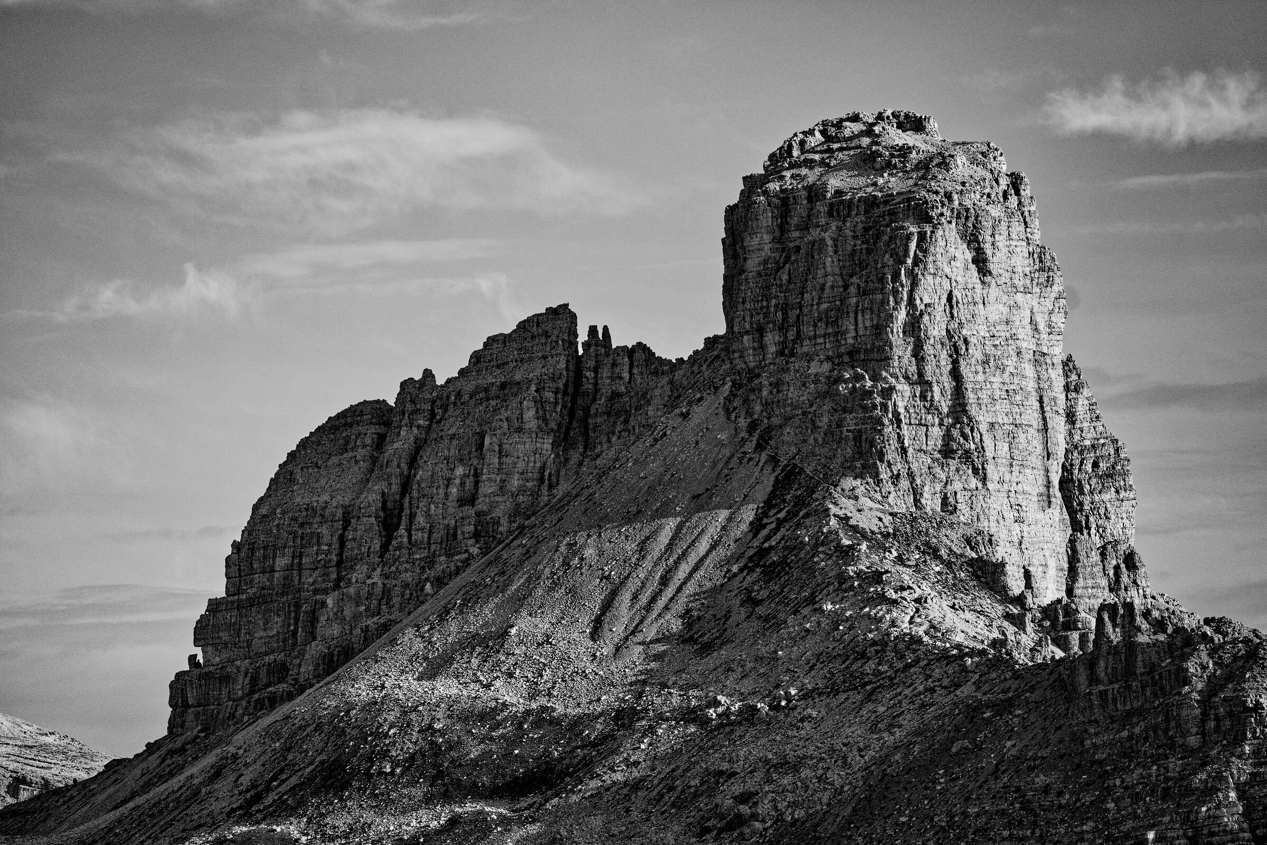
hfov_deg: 7.2
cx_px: 634
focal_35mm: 286
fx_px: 10065
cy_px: 422
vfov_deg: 4.8
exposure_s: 1/2000
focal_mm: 286
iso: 400
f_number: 6.2
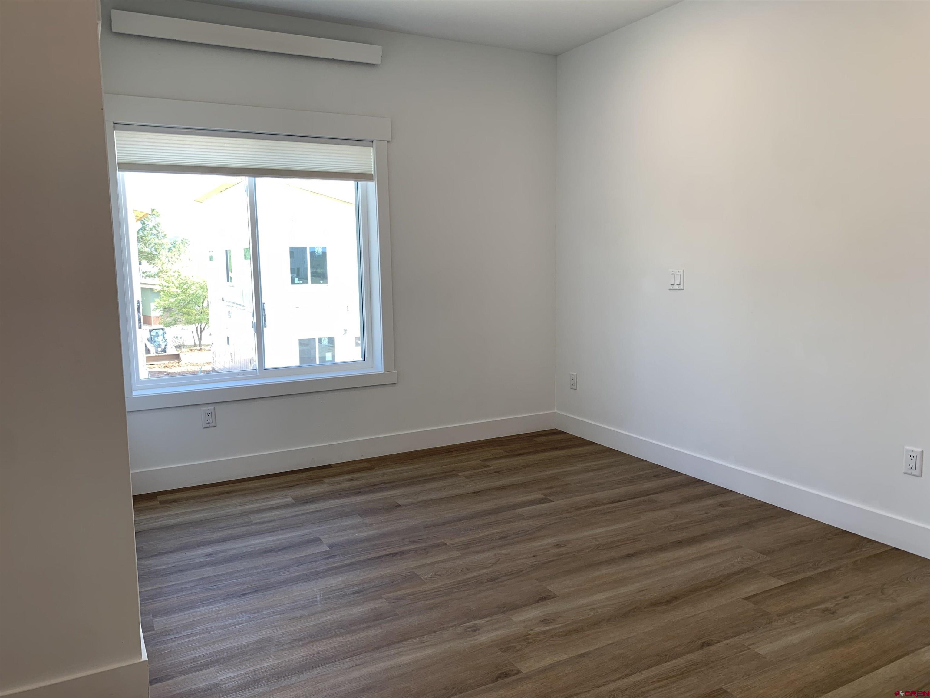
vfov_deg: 53.1
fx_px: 699
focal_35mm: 26
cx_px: 465
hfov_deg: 67.3
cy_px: 349
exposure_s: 1/120
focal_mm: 4.25
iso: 25
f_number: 1.8
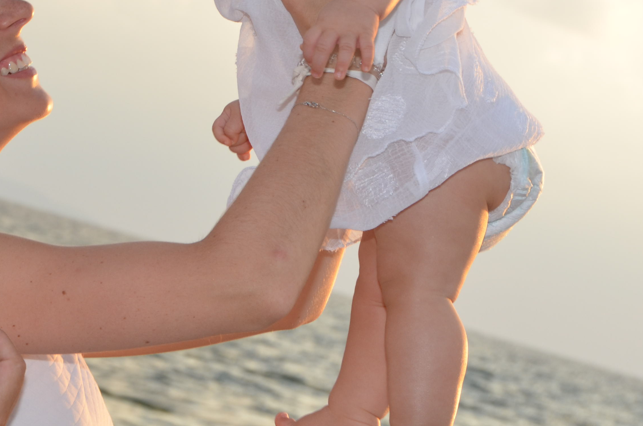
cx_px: -11
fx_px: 3601
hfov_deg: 10.1
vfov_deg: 6.8
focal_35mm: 202
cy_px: 66
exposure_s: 1/160
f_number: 8
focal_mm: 62
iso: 320
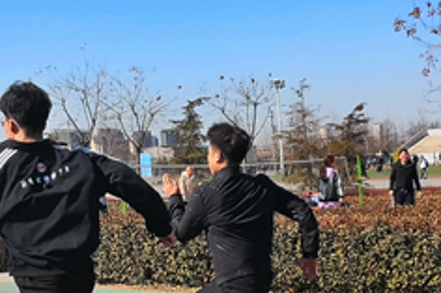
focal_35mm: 93
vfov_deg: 14.4
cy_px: 321
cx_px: 237
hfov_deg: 21.9
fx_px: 1138
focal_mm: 3.95
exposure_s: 1/1267
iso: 50
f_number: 1.8
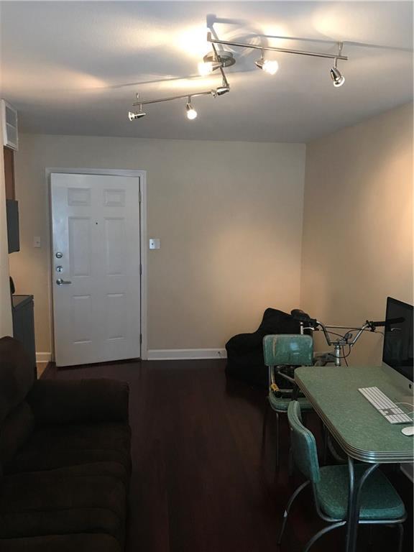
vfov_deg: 63.4
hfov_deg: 49.7
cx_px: 207
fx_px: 446
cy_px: 276
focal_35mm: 28
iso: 50
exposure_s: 1/15
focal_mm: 3.99
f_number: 1.8
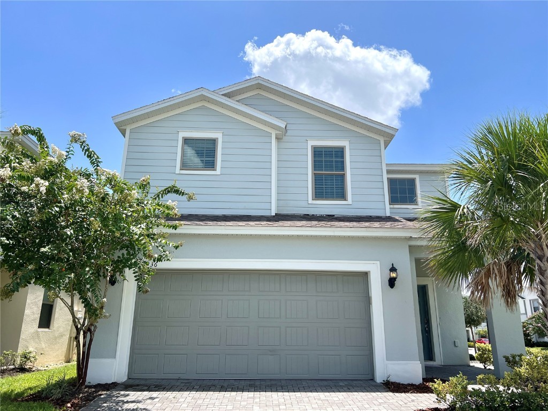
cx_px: 274
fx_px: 412
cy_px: 206
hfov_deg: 67.3
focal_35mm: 26
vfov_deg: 53.1
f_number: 1.5
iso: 50
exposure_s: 1/4630
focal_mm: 5.7
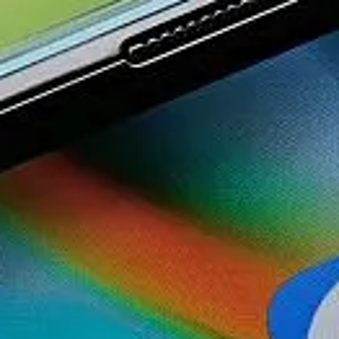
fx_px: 3235
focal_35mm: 292
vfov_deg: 6.0
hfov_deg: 6.0
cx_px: 215
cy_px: 49
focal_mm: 5.56
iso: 50
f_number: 1.6
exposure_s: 1/123
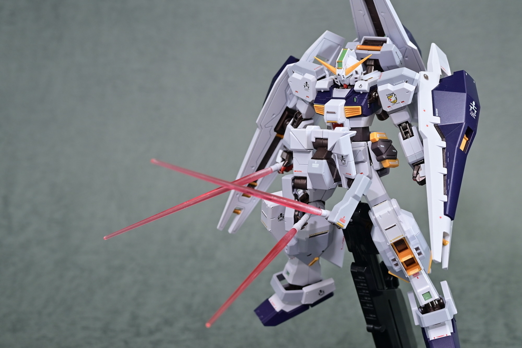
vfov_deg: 18.2
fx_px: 1087
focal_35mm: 75
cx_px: 261
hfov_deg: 27.0
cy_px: 174
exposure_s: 3
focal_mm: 50
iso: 400
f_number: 6.3
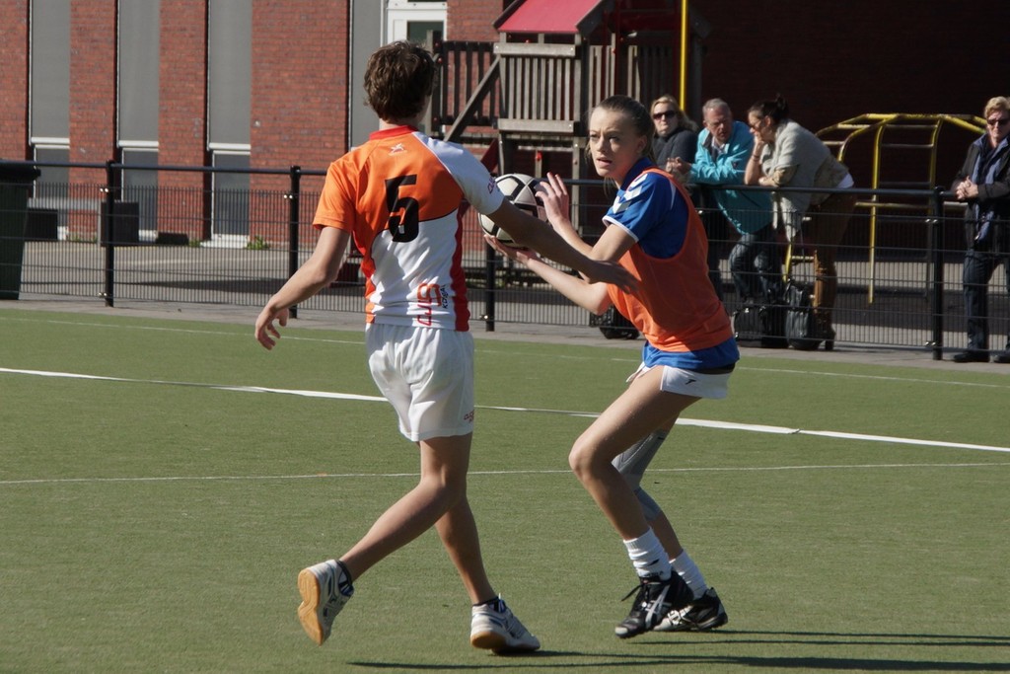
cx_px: 505
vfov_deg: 8.3
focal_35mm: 165
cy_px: 337
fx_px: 4630
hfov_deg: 12.5
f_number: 7.1
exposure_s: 1/800
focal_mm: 110
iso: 200
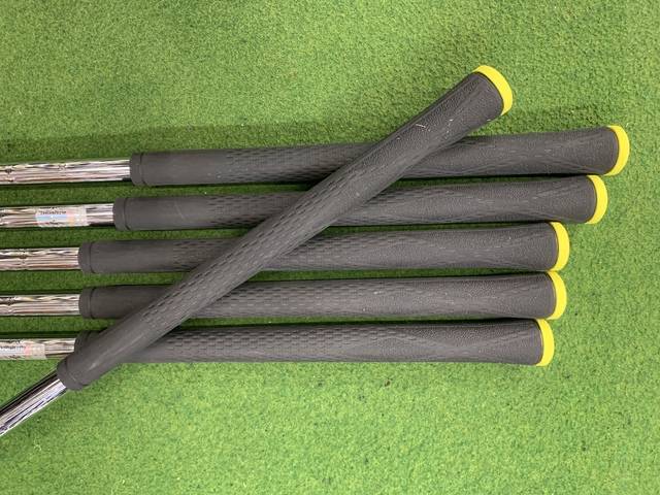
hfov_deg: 67.3
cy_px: 248
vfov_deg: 53.1
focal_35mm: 26
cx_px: 330
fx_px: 496
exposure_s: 1/40
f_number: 1.8
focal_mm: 4.25
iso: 320
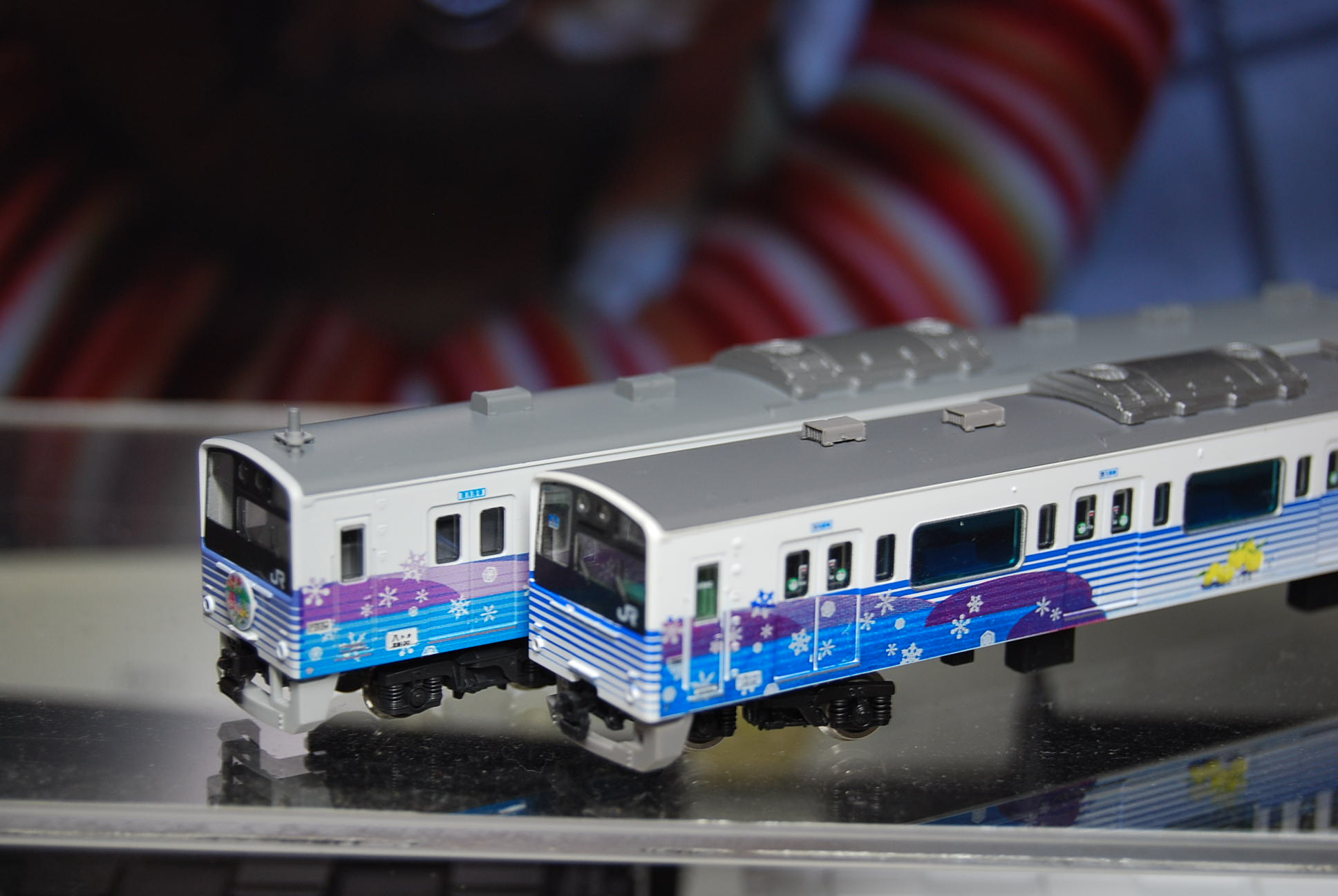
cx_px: 669
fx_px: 3070
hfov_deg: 24.6
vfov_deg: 16.6
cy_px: 448
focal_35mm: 82
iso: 250
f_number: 5.6
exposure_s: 1/30
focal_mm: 55
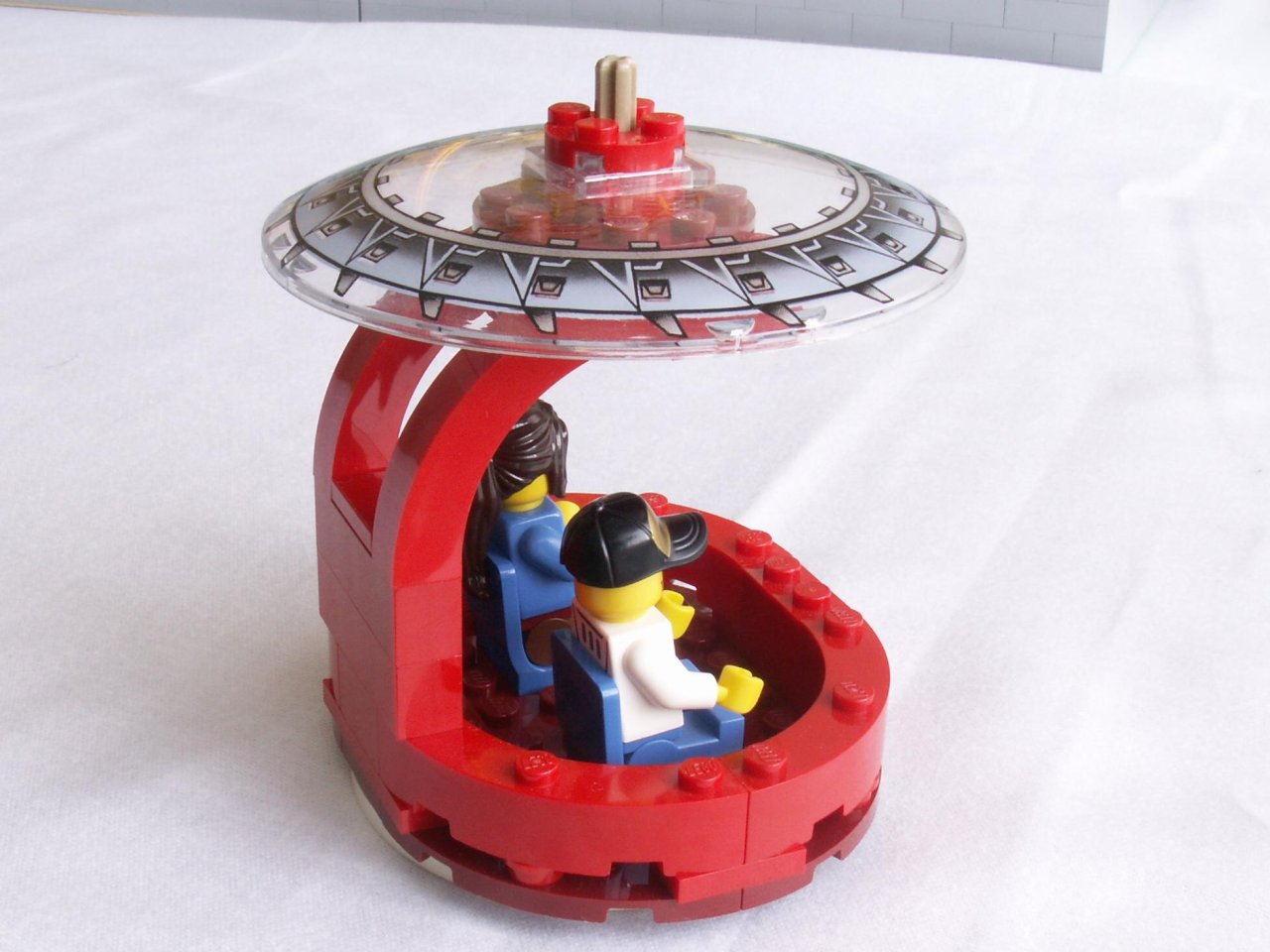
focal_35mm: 35
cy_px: 476
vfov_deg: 40.7
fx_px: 1284
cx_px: 635
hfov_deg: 52.6
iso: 50
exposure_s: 1/4
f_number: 8
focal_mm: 5.86
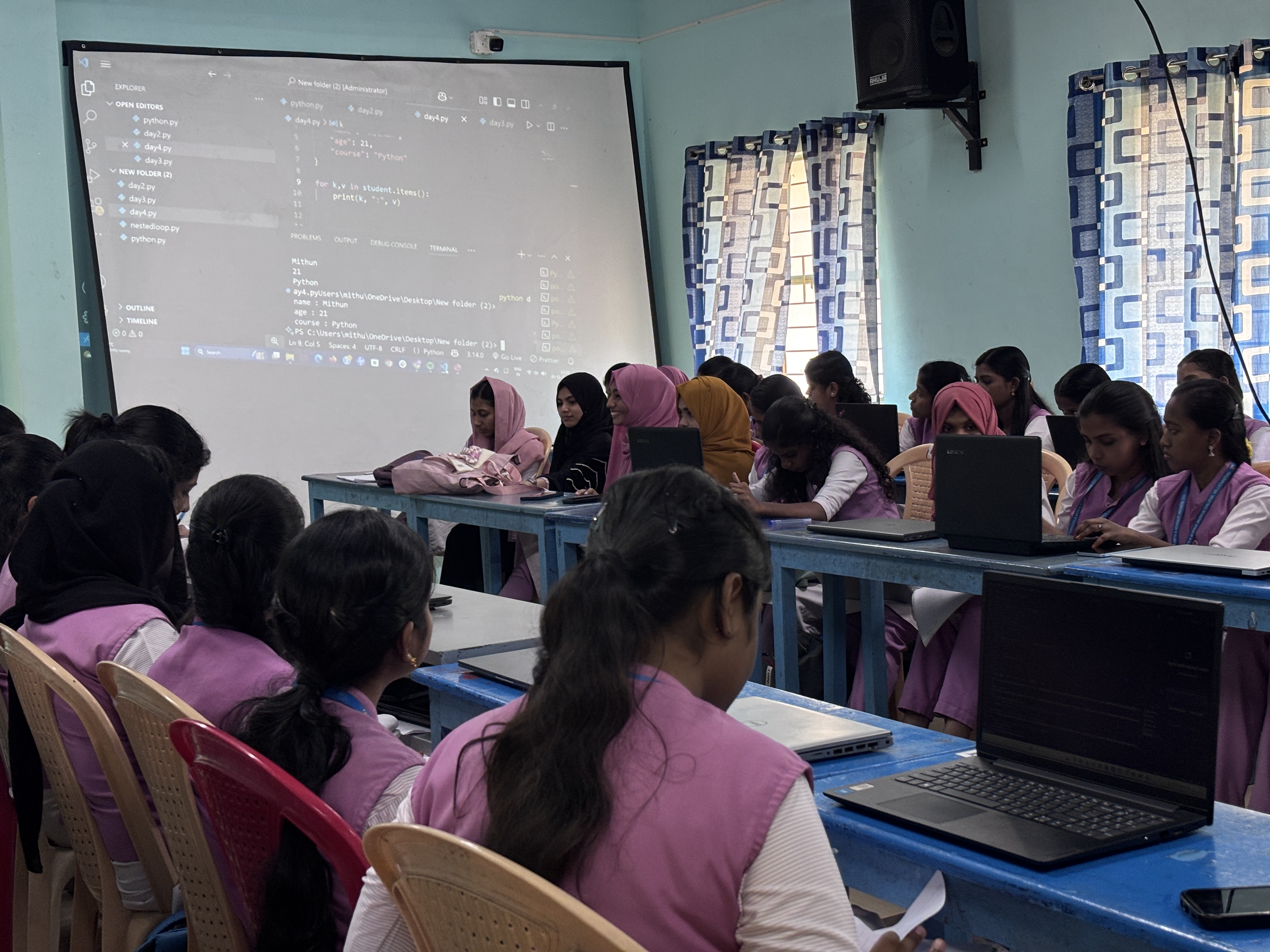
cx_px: 635
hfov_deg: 36.8
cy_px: 476
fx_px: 1908
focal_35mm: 52
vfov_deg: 28.0
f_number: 1.6
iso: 50
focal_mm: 5.96
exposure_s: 1/50
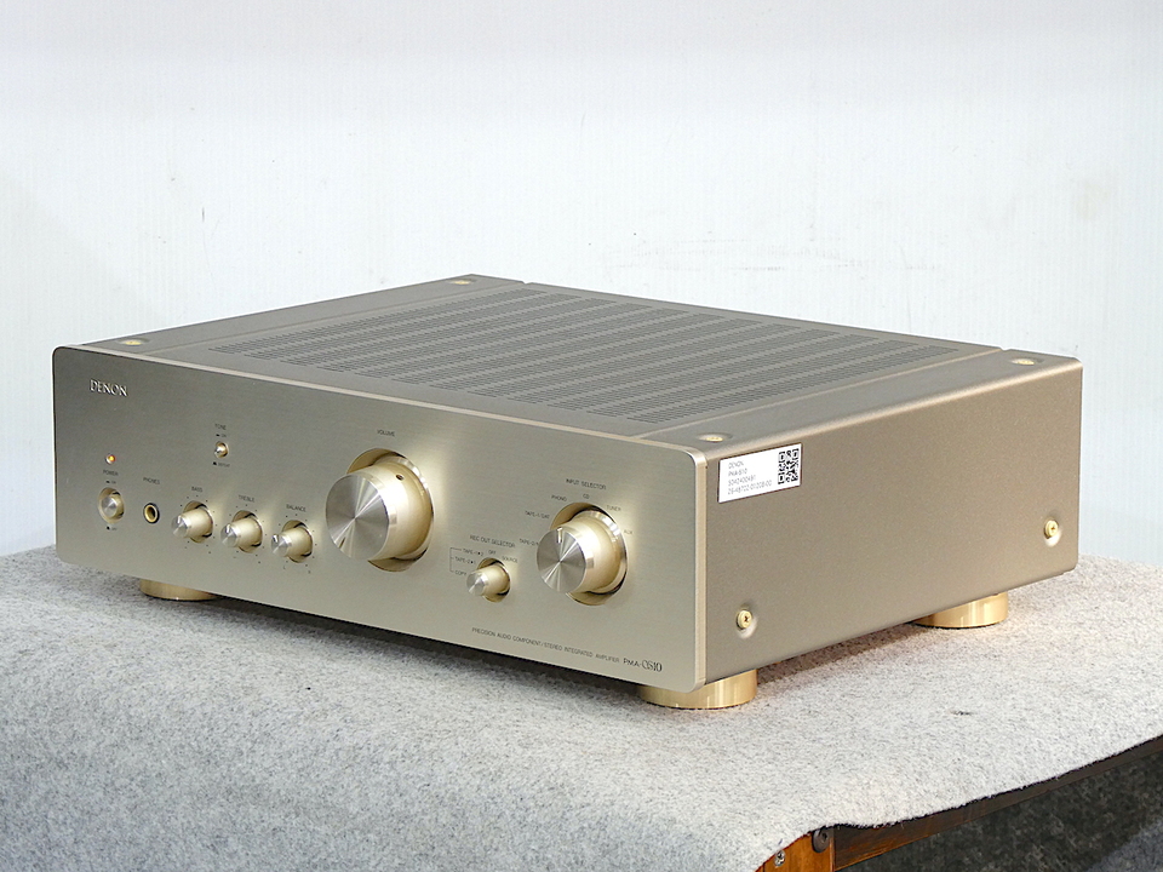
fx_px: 4166
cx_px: 582
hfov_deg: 15.9
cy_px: 436
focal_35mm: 124
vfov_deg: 12.0
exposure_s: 1/8
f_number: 5.2
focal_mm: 22.3
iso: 200
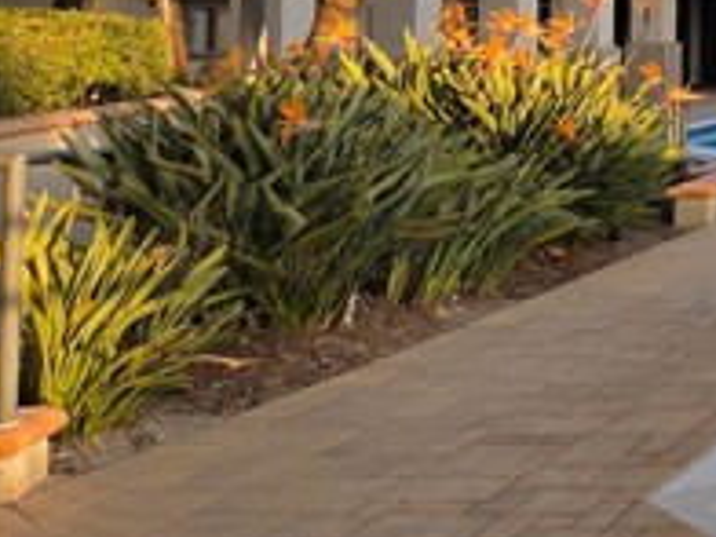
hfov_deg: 20.8
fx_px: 1551
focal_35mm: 75
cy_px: -80
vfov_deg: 18.7
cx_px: 1158
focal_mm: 5.4
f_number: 1.8
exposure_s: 1/1318
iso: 80
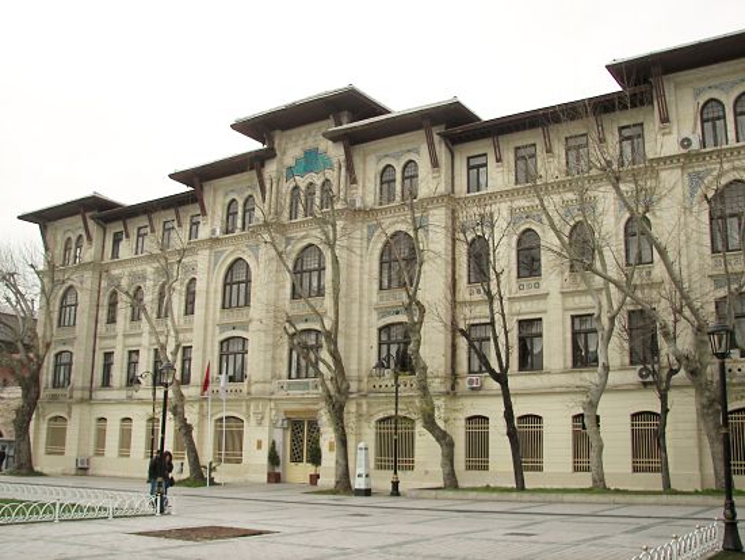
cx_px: 372
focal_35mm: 36
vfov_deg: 39.7
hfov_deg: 51.3
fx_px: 775
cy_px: 280
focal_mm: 6
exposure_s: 1/400
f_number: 2.8
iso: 50
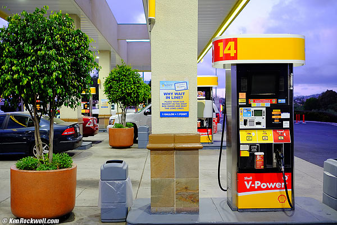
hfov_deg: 54.4
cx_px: 168
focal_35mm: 35
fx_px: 328
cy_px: 112
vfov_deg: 37.9
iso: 400
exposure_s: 1/140
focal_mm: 23
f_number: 1.6
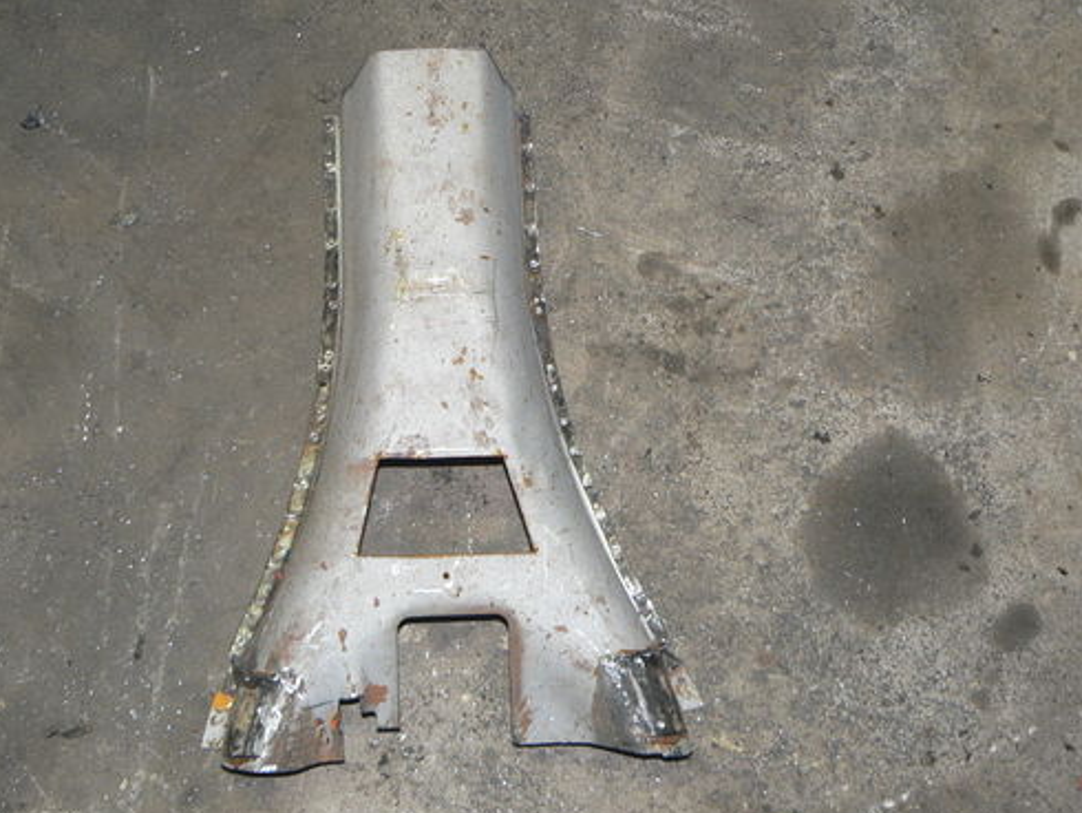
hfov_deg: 40.3
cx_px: 450
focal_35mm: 47
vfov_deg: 30.9
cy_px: 367
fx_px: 1470
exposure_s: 1/30
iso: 100
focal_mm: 6
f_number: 2.8
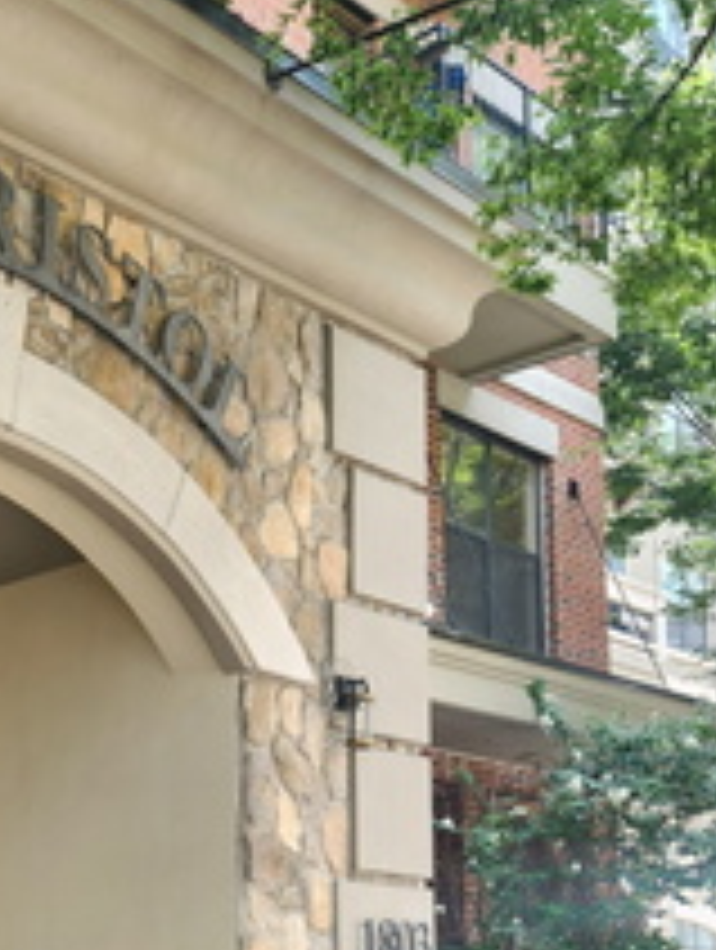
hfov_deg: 23.1
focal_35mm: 58
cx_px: -149
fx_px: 1595
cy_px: 925
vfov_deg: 31.0
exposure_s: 1/180
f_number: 1.8
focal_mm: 5.4
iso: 64
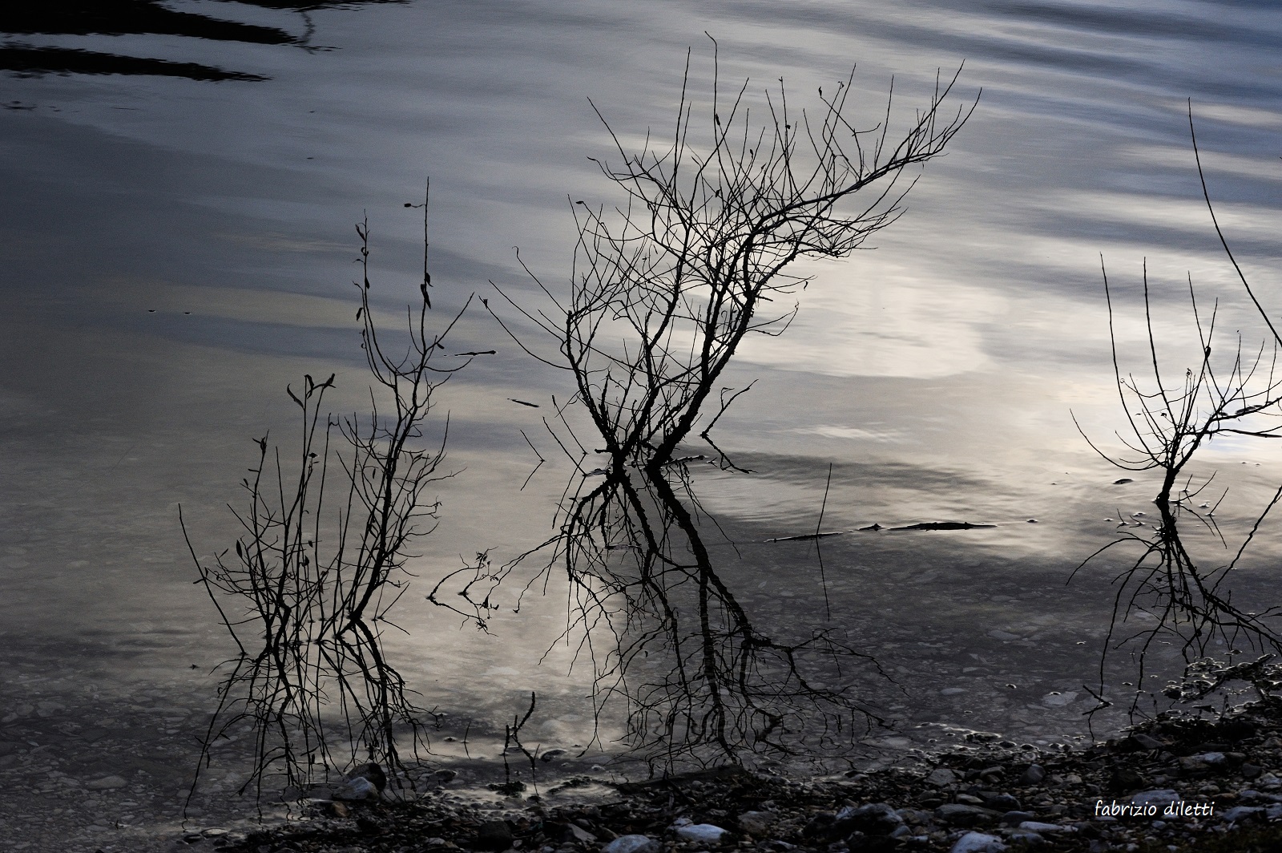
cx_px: 641
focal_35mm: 20
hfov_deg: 84.0
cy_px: 426
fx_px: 712
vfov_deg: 61.8
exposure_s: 1/250
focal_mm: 20
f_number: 11
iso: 800
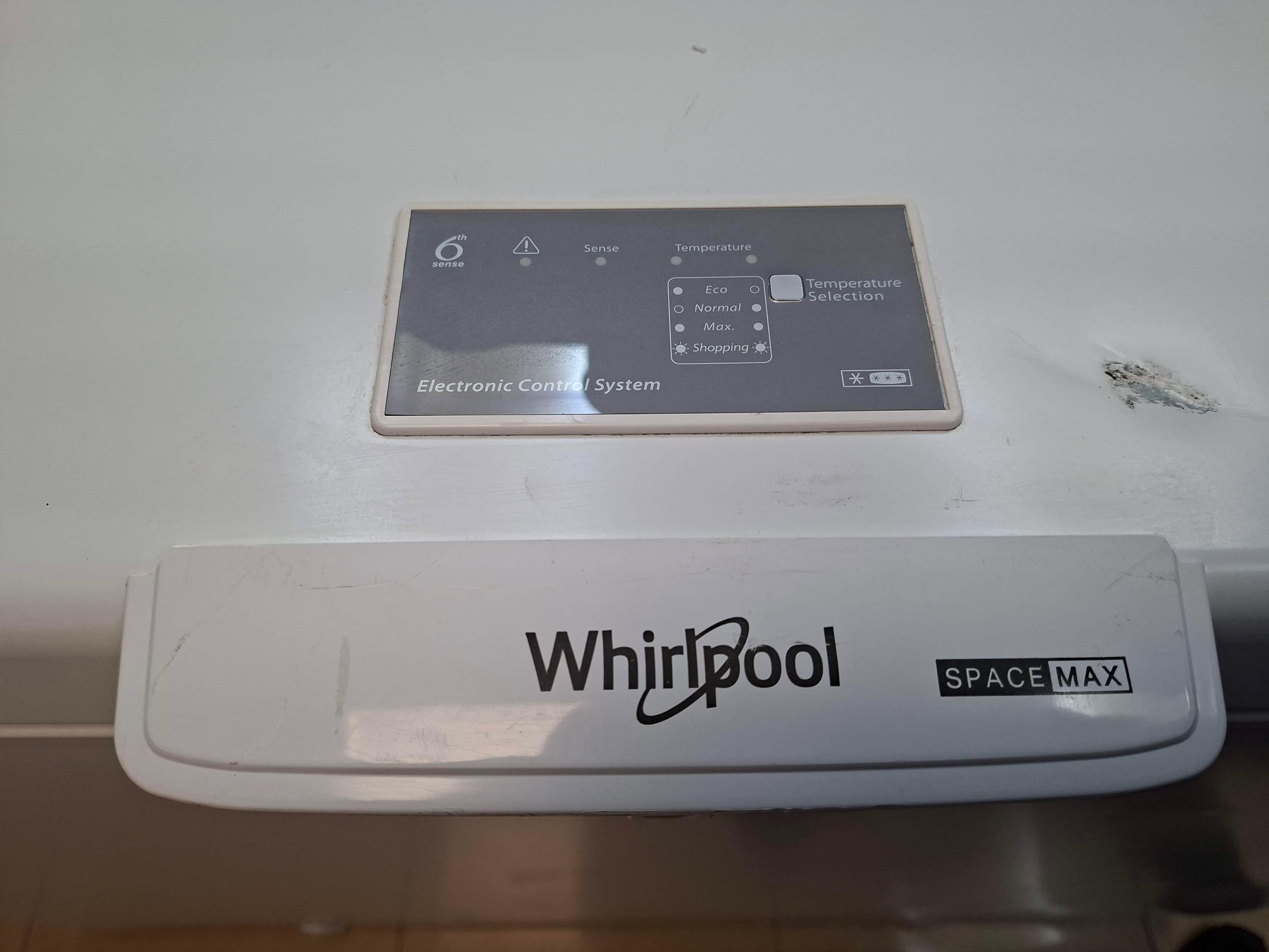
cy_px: 476
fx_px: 843
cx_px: 634
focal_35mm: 23
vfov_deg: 58.9
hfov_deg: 73.9
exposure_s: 1/120
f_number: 1.8
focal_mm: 5.54
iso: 125
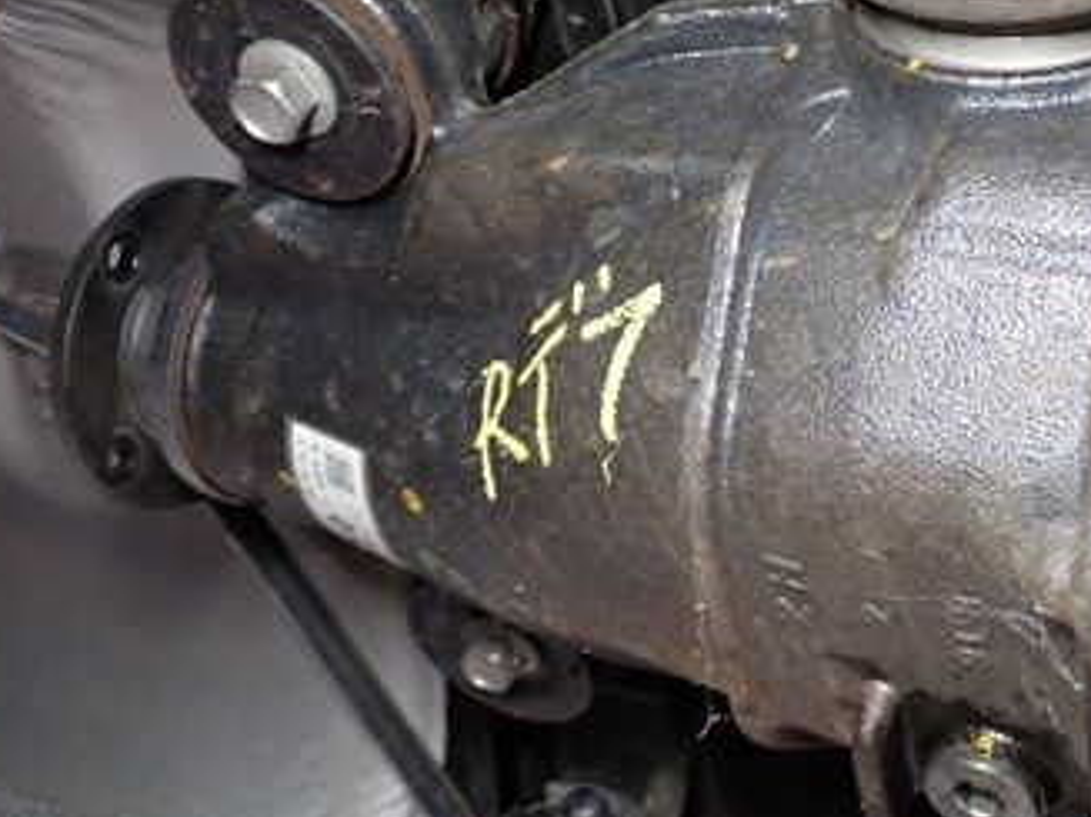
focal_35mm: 55
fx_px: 1733
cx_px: 794
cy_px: 257
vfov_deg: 26.4
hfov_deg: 34.3
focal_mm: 5.4
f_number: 2.3
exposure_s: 1/30
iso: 320
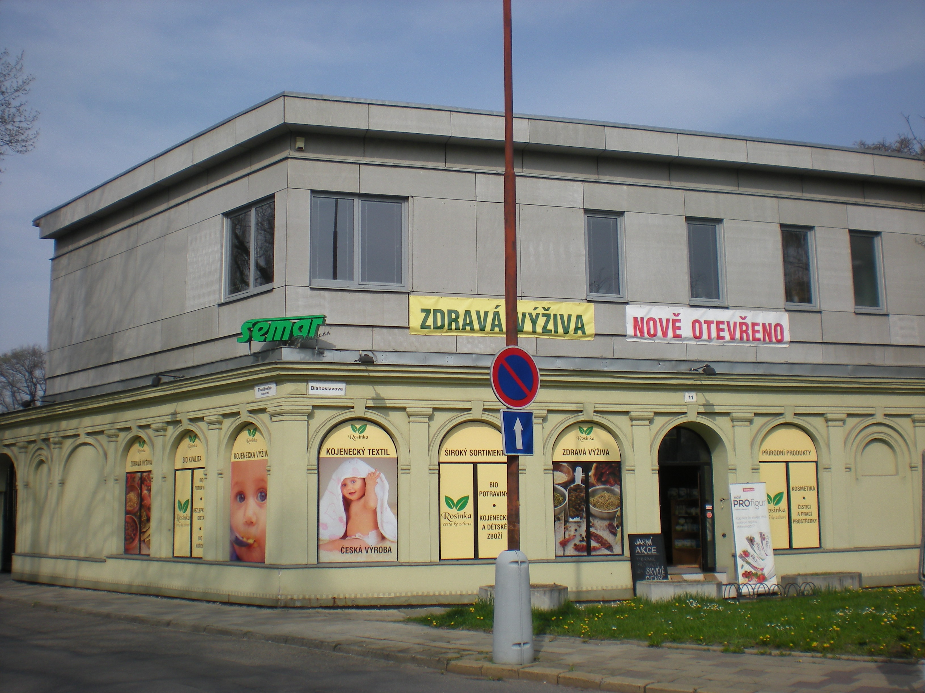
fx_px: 1015
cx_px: 462
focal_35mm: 38
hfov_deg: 49.0
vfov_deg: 37.7
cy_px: 346
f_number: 4.6
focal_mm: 6.3
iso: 64
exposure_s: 1/563
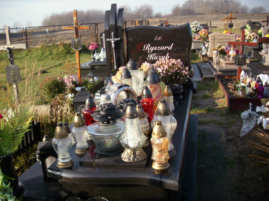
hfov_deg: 50.1
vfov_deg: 38.7
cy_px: 100
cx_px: 134
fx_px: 288
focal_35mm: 37
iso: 50
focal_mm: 6.2
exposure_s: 1/478
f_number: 2.8
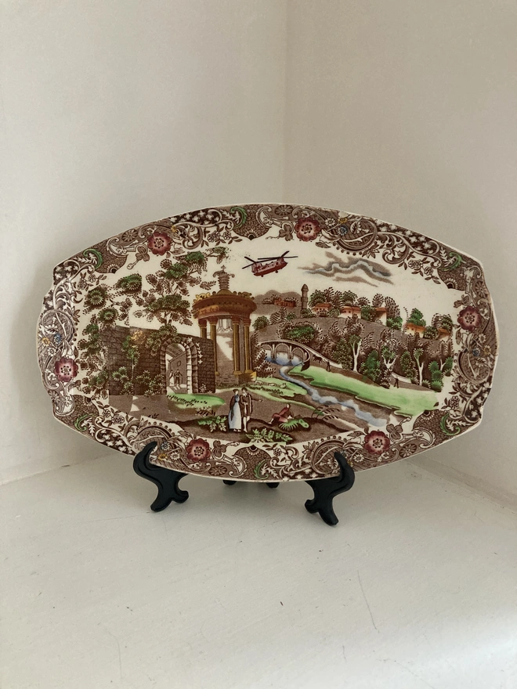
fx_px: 558
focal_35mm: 28
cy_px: 344
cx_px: 258
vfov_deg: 63.4
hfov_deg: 49.7
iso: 320
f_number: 1.8
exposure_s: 1/50
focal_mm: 3.99
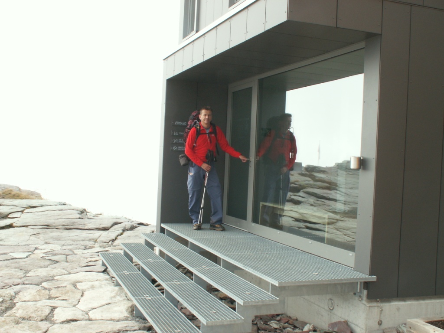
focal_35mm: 41
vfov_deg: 35.1
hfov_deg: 45.8
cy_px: 166
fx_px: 526
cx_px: 222
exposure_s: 1/40
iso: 50
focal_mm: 6.89
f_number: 7.1
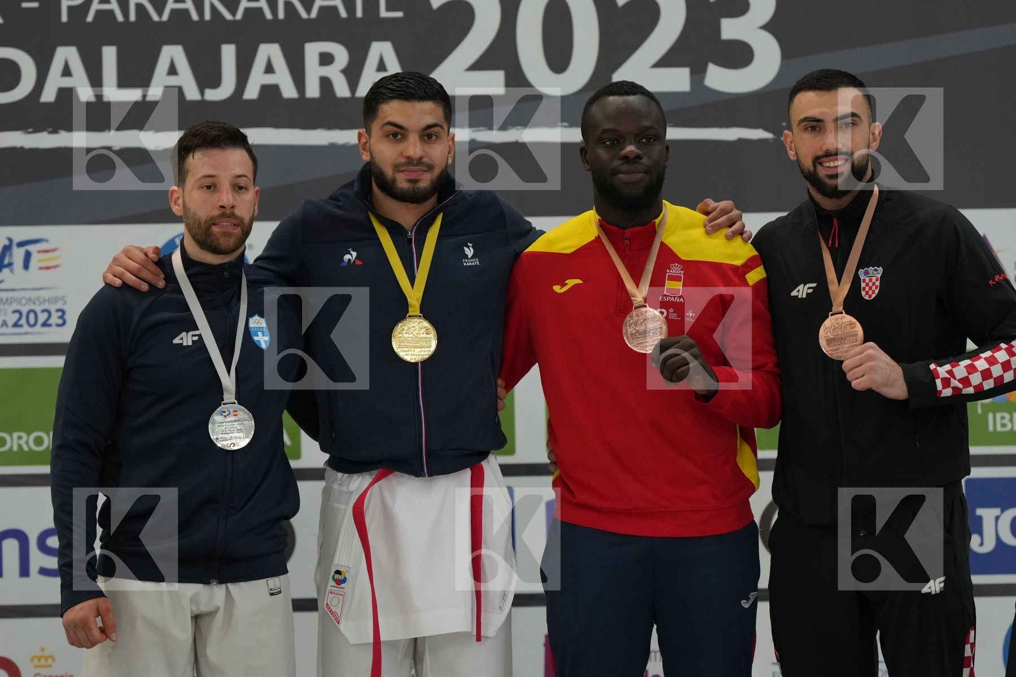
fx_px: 5418
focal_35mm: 192
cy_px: 338
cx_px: 508
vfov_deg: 7.2
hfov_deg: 10.7
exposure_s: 1/500
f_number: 2.8
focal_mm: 128
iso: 1600
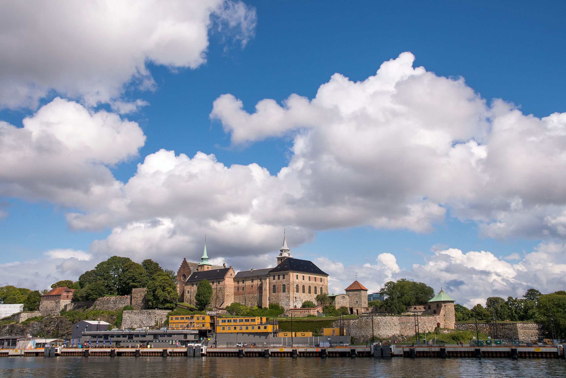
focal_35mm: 36
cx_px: 283
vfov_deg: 36.9
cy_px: 189
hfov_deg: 53.1
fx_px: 566
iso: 400
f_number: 7.1
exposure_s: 1/3200
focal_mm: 24
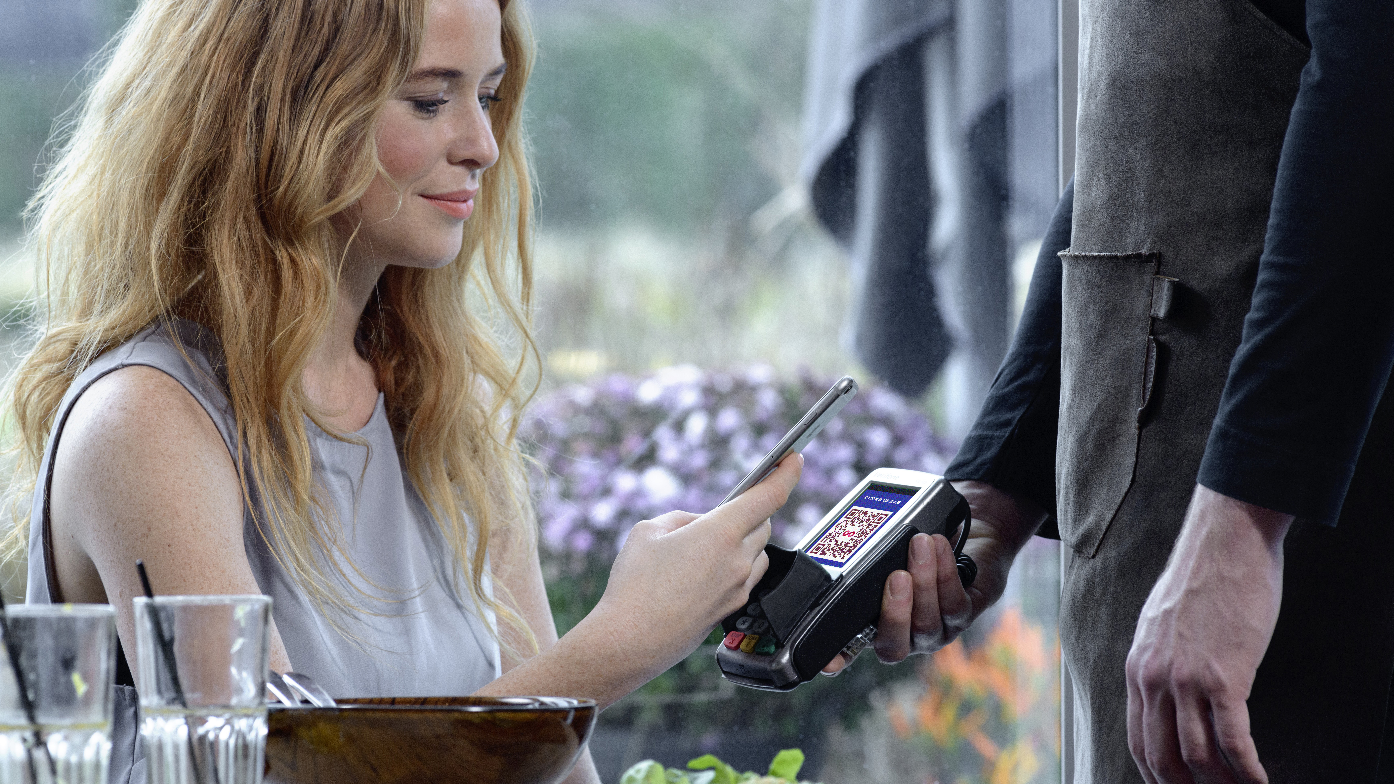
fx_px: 6986
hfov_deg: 11.4
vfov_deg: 6.4
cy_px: 327
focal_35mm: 189
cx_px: 657
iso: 1600
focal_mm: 170
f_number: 8
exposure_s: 1/100
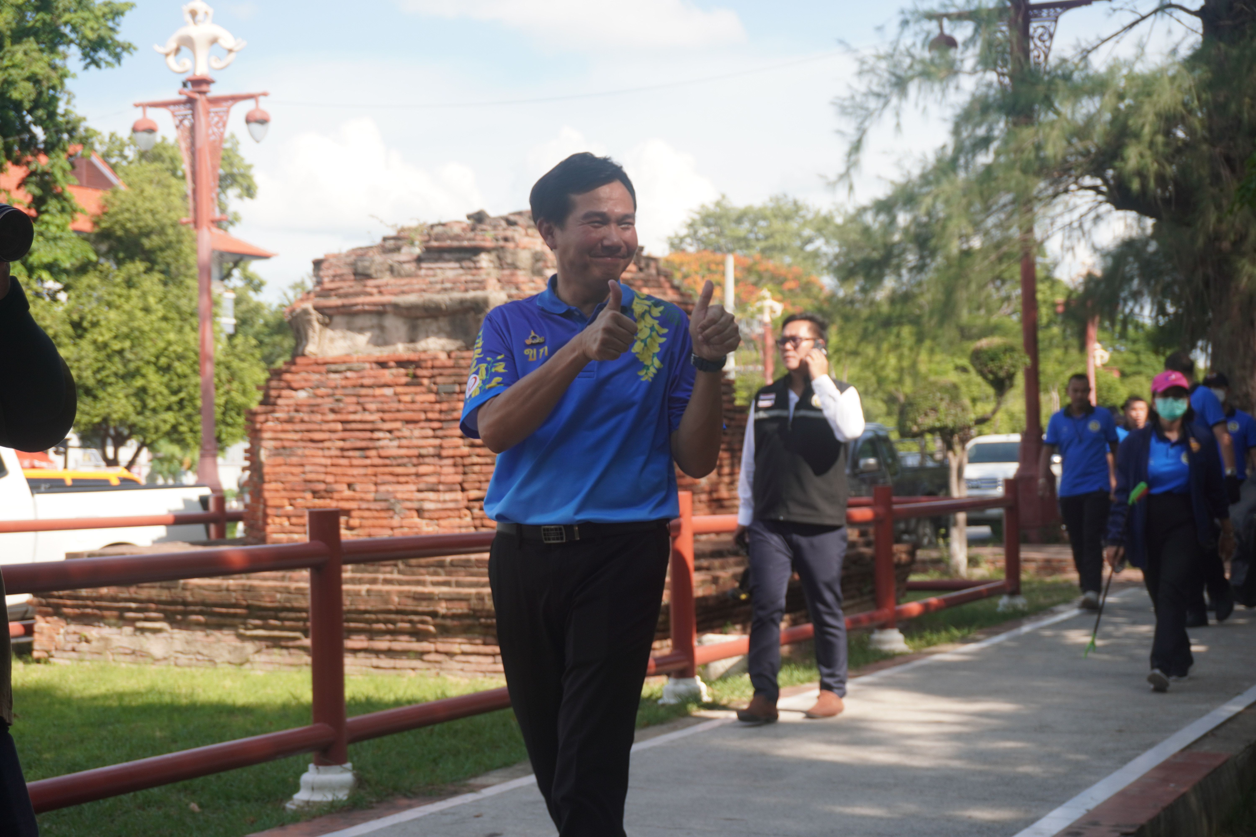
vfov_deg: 22.6
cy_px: 418
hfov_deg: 33.4
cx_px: 628
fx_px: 2093
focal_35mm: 60
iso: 100
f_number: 5.6
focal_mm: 40
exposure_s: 1/250
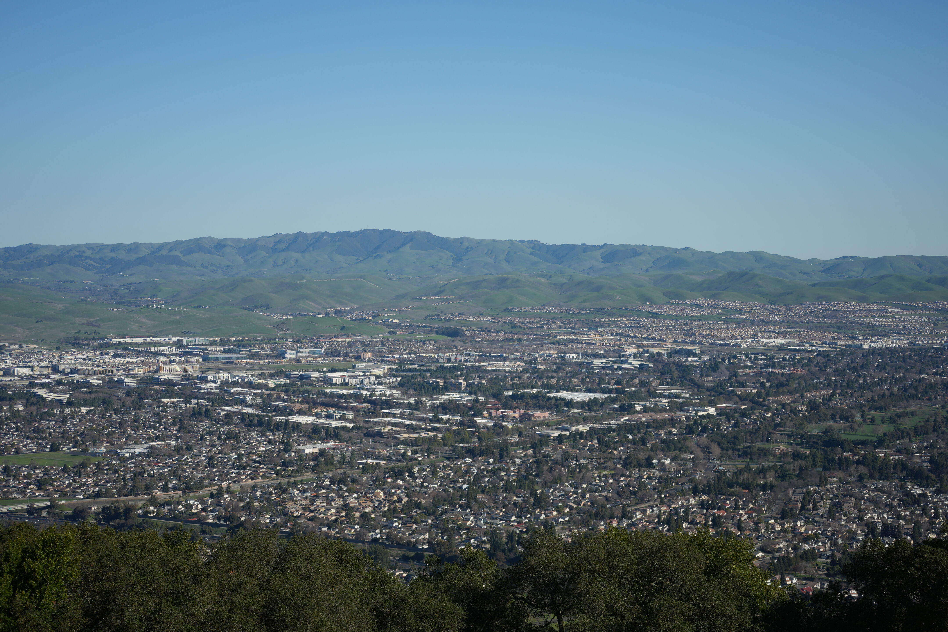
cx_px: 474
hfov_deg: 27.7
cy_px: 316
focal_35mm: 73
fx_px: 1922
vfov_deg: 18.7
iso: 160
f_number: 5.6
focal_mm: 73
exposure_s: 1/1000
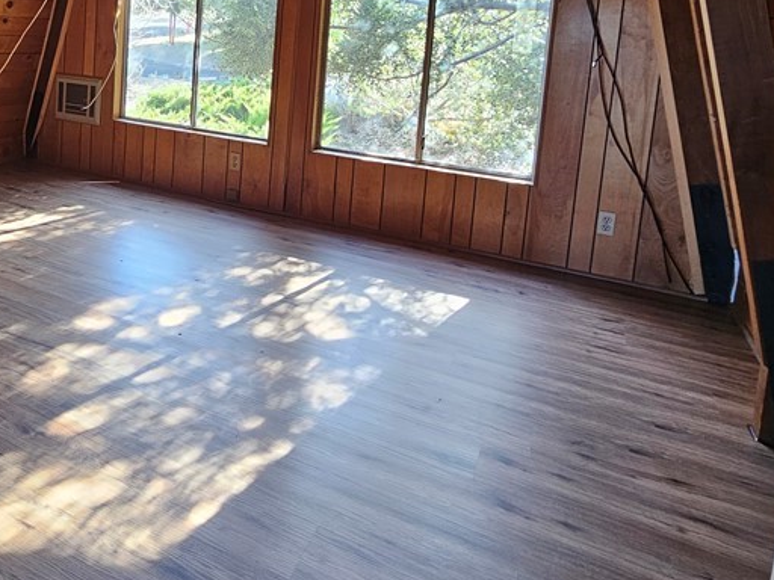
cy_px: 97
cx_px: 231
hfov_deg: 64.7
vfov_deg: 49.2
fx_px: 581
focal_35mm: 26
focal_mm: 2.2
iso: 160
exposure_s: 1/60
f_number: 2.2
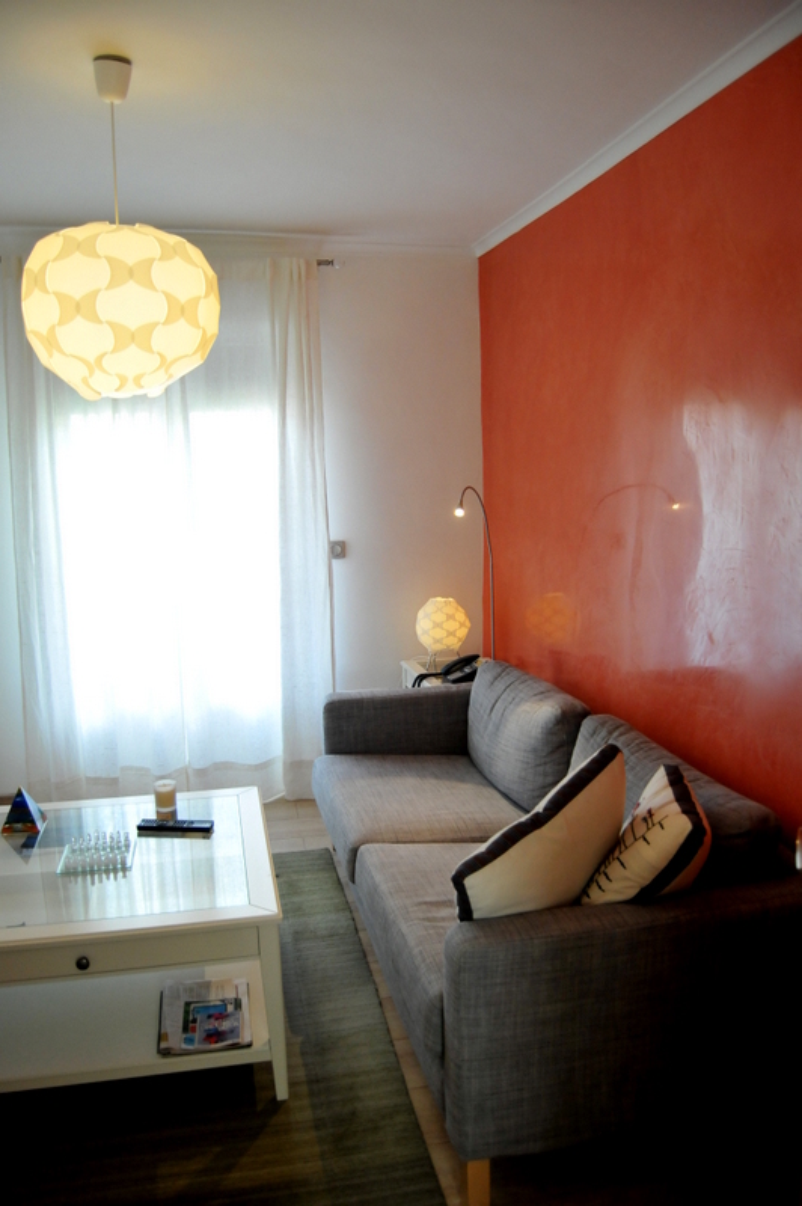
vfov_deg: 67.4
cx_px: 401
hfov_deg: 47.9
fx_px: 904
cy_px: 603
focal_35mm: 27
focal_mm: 18
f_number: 3.5
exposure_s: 1/80
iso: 800
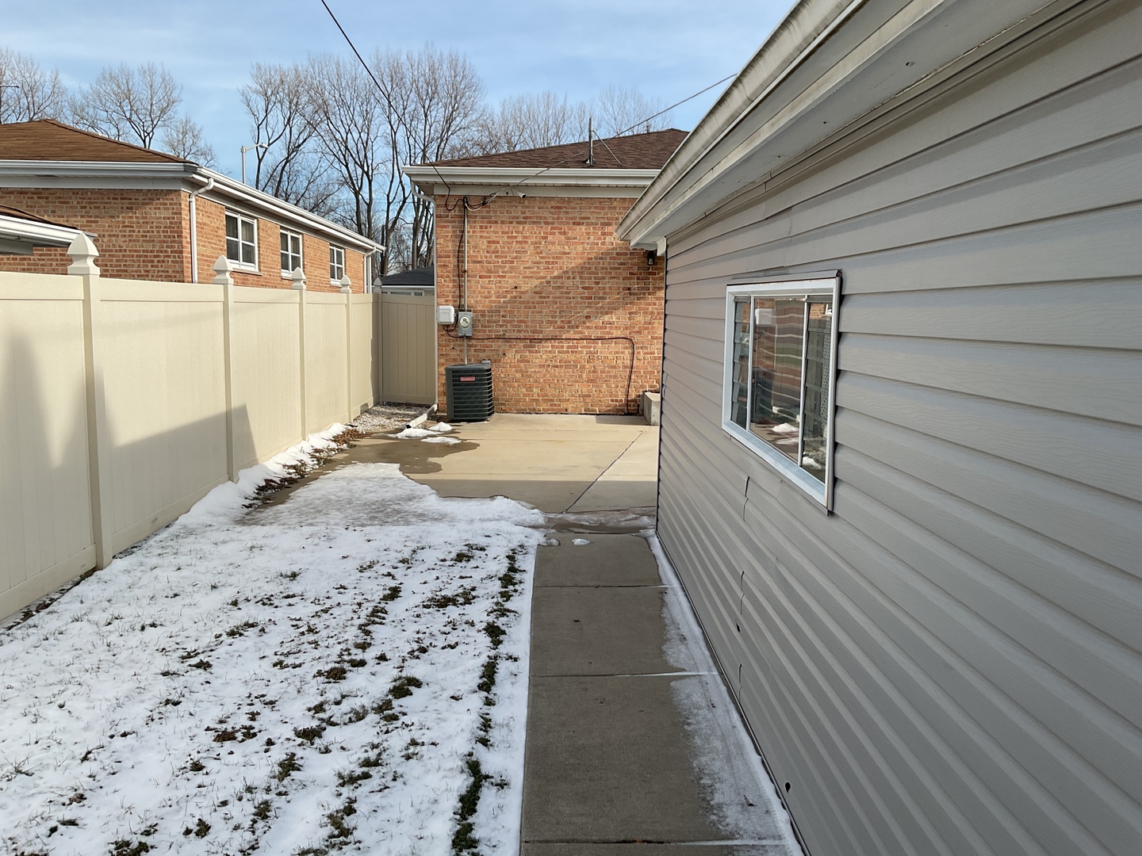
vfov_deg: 48.2
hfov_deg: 61.7
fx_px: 957
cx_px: 571
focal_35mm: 29
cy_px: 428
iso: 16
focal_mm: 3
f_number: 1.8
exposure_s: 1/1098
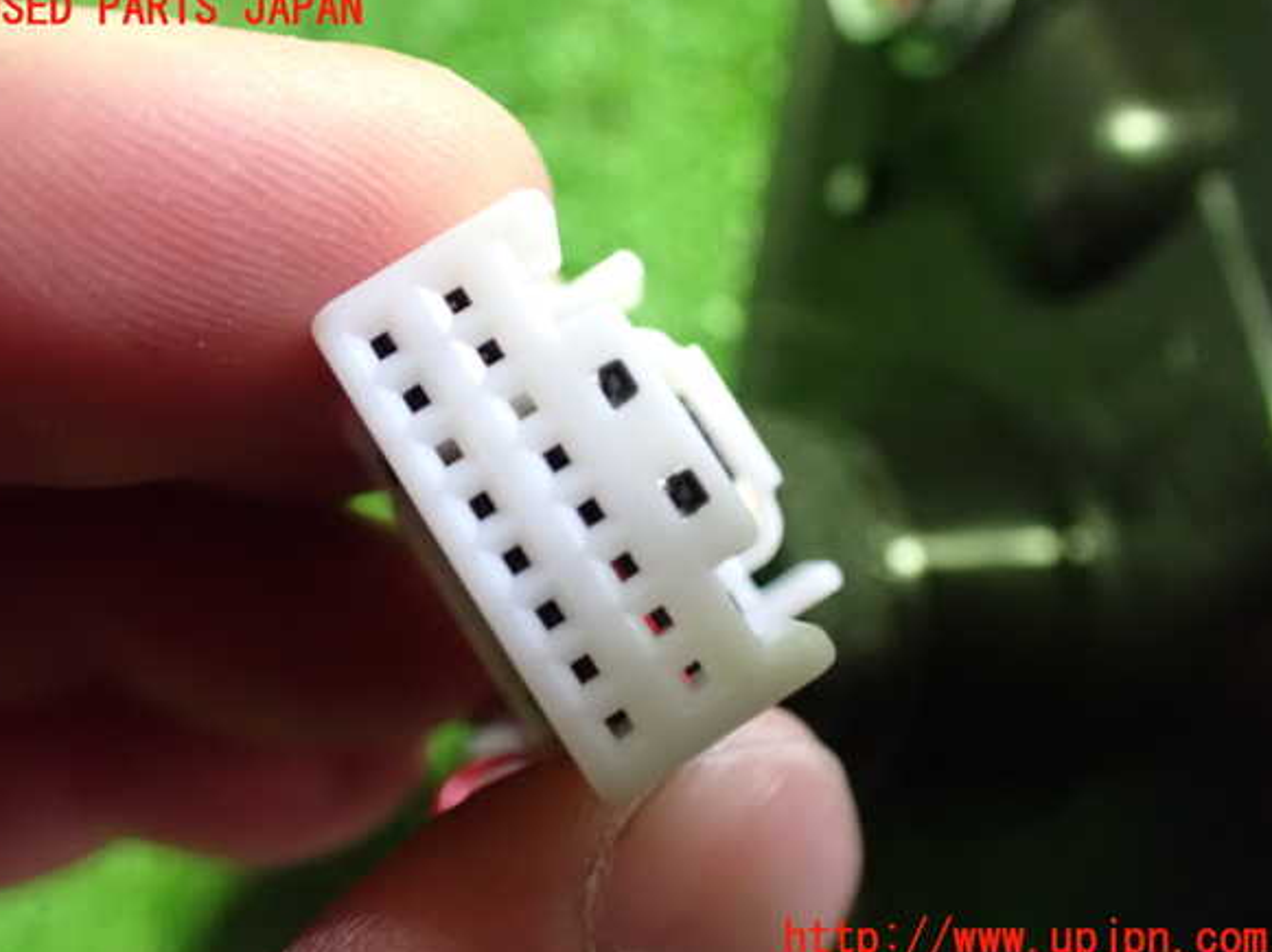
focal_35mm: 31
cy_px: 475
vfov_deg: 45.4
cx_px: 622
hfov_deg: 58.4
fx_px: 1138
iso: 1600
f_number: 2.3
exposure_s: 1/30
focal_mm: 5.4
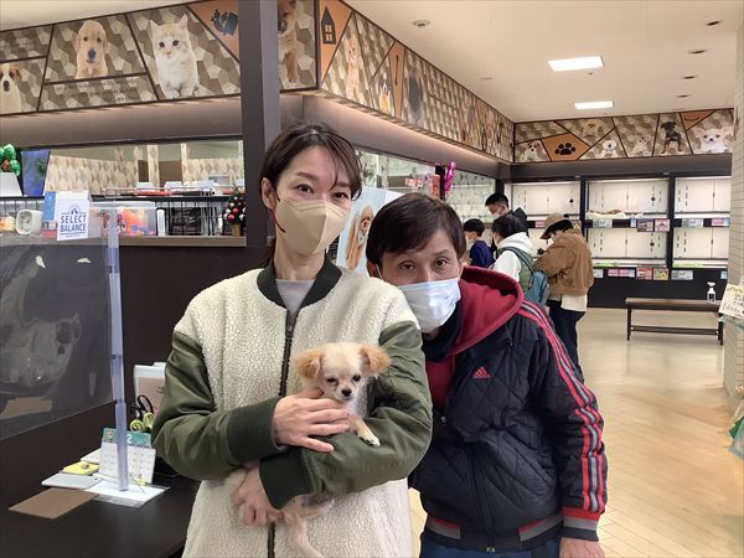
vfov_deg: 45.4
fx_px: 666
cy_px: 279
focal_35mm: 31
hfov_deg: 58.4
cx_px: 372
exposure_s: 1/60
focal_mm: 3.3
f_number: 2.4
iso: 100
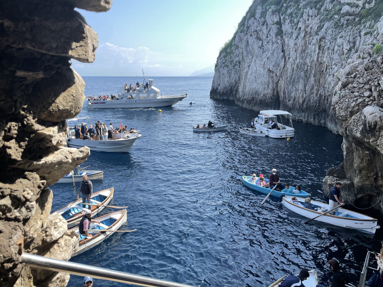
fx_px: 288
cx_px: 192
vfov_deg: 53.1
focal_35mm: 26
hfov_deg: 67.3
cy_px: 144
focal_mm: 4.2
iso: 32
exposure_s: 1/2053
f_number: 1.6
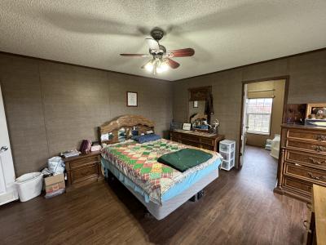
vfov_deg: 85.7
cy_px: 122
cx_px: 163
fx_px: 132
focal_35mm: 14
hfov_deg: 102.1
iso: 400
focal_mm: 2.22
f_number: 2.2
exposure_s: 1/60
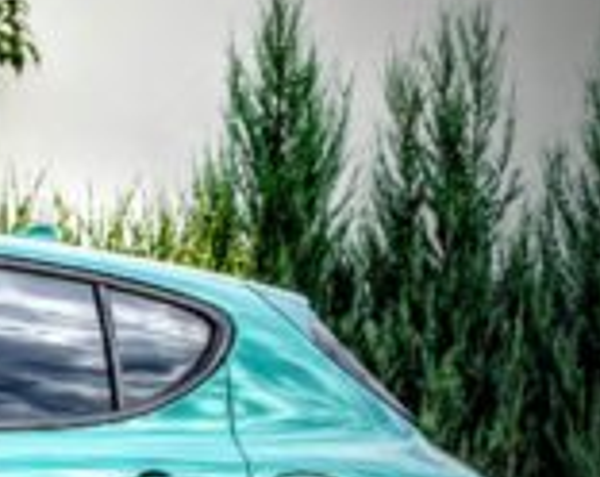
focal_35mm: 380
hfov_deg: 5.0
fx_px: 6731
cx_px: -538
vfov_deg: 4.1
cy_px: 462
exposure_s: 1/250
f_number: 5
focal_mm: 105
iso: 100
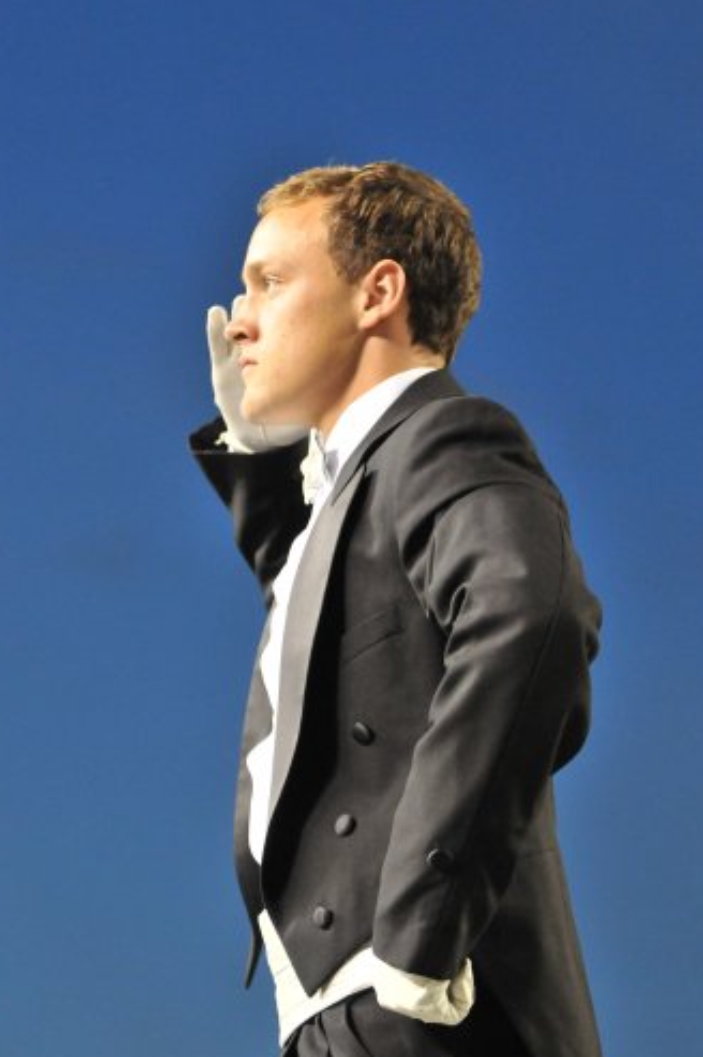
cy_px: 600
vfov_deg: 13.1
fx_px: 4605
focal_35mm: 157
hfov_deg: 8.7
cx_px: 370
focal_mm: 86
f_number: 2.8
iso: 1600
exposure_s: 1/125
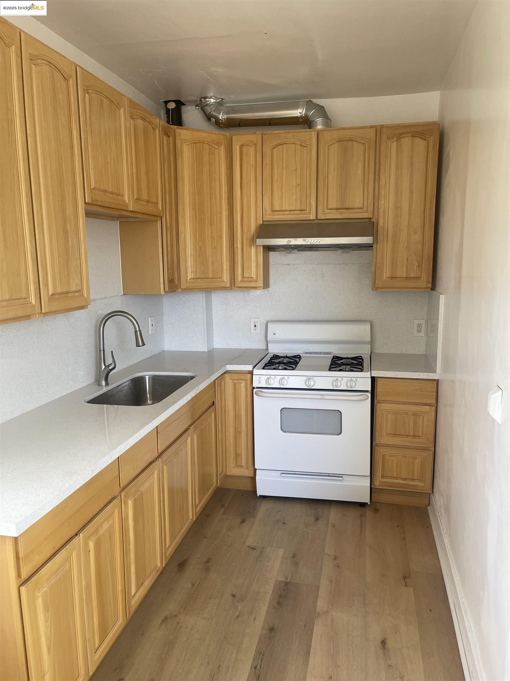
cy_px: 340
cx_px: 255
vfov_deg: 69.4
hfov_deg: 54.9
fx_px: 491
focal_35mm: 25
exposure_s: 1/121
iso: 100
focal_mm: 5.1
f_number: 1.6
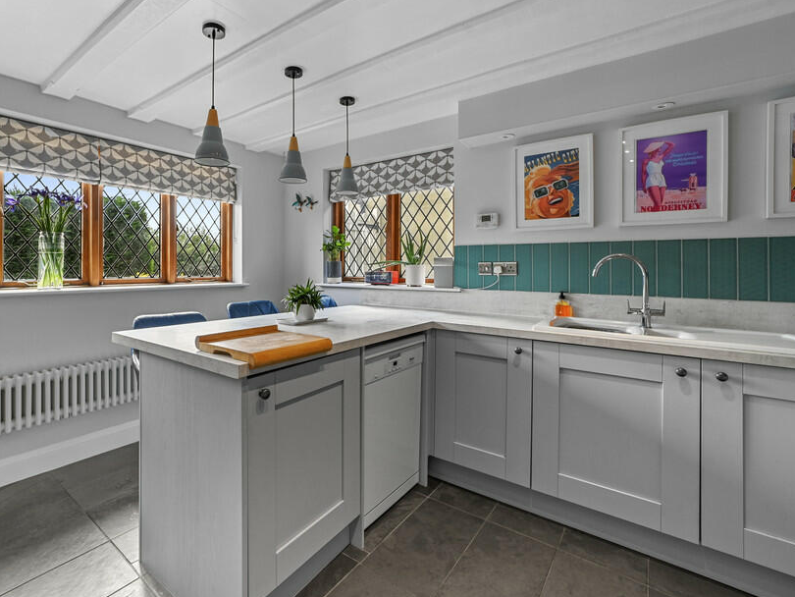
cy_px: 266
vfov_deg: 74.5
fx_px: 391
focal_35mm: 17
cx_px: 344
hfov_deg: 90.5
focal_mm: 14
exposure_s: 1/6
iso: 400
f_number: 8
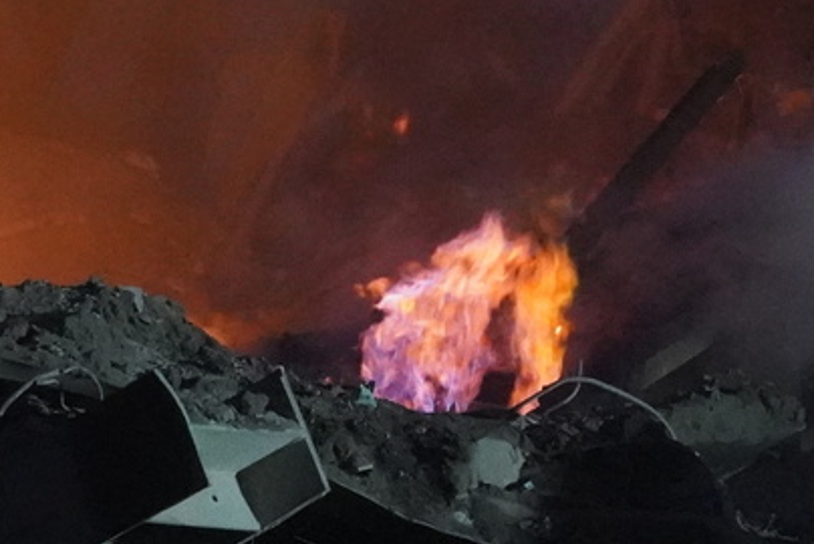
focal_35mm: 261
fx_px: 5906
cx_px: 212
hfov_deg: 7.9
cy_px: 460
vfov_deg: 5.3
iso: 25600
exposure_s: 1/100
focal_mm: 69
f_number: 5.6
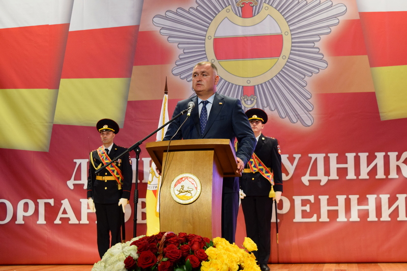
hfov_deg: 33.4
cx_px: 204
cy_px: 136
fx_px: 678
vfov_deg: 22.6
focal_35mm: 60
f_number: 5
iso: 1800
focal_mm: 40
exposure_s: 1/60
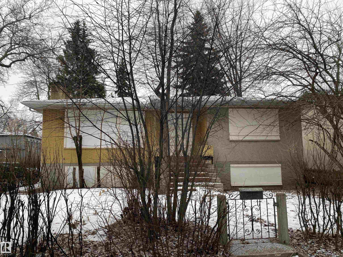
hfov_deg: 67.3
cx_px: 172
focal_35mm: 26
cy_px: 128
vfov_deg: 53.1
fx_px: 258
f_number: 1.8
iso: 32
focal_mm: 4.25
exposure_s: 1/243
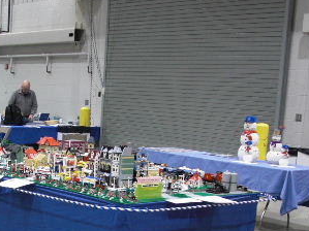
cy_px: 236
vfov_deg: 18.6
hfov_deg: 24.7
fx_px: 687
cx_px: 39
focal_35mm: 77
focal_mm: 6.3
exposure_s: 1/40
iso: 200
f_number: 2.8
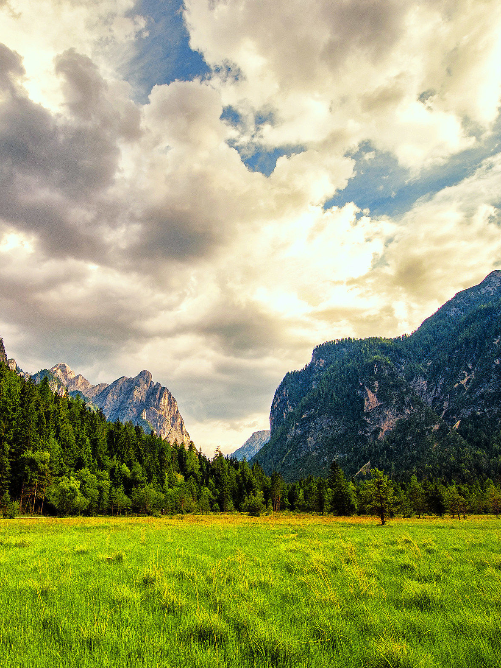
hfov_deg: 59.9
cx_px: 174
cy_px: 335
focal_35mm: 22
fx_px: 424
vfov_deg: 76.4
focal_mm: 10
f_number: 9
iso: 200
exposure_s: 1/100
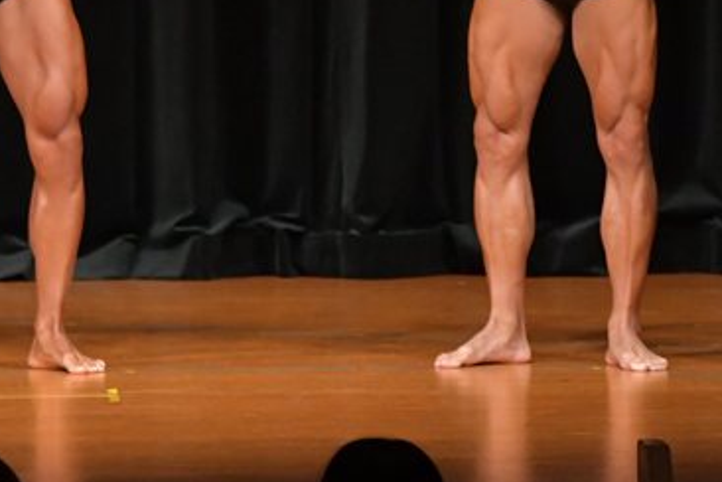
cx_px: 543
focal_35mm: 572
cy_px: -20
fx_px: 11471
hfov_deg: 3.6
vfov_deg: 2.4
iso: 6400
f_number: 5.6
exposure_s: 1/400
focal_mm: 180
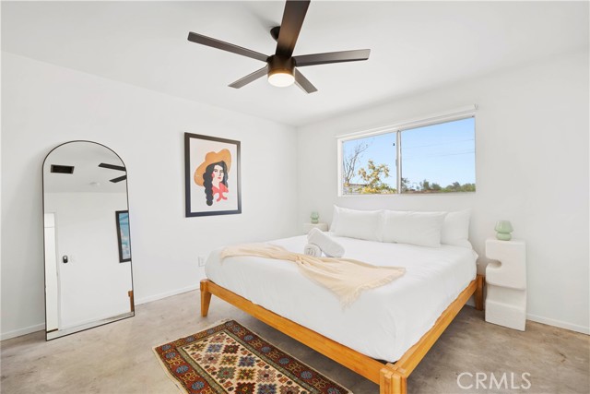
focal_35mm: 16
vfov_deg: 73.8
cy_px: 197
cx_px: 295
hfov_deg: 96.7
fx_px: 262
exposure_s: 1/6
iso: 400
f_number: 11
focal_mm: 16
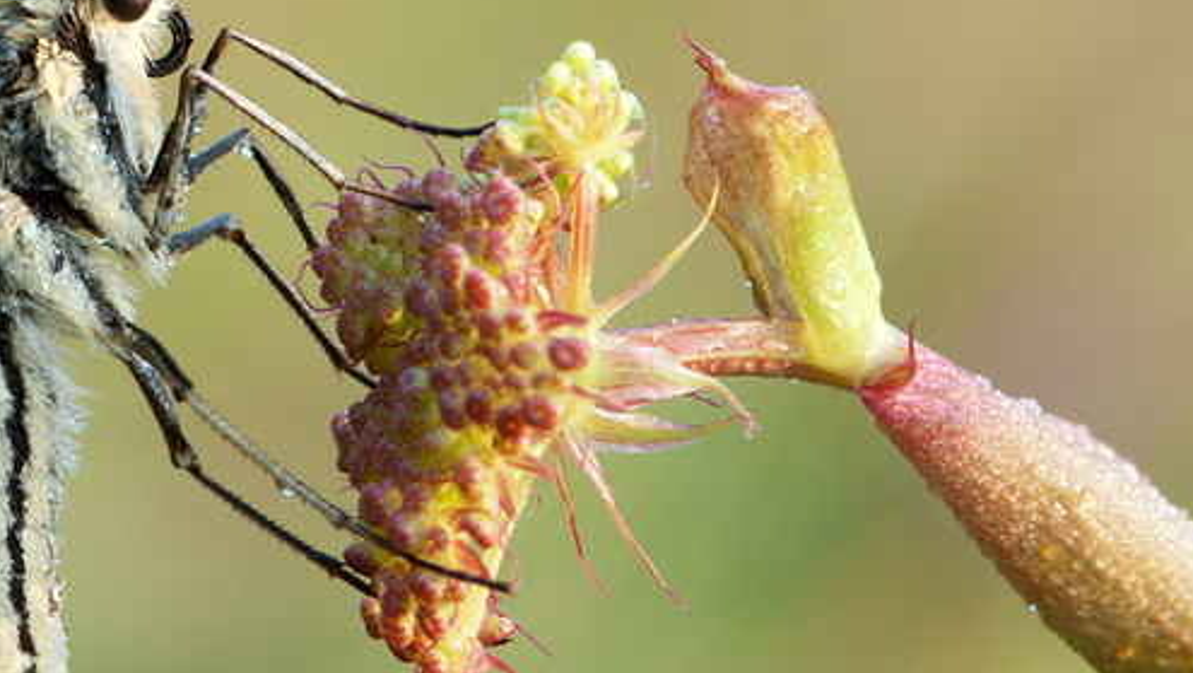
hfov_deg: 5.4
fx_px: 12668
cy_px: 333
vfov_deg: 3.0
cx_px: 55
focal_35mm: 400
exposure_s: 1/8
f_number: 11
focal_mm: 105
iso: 100
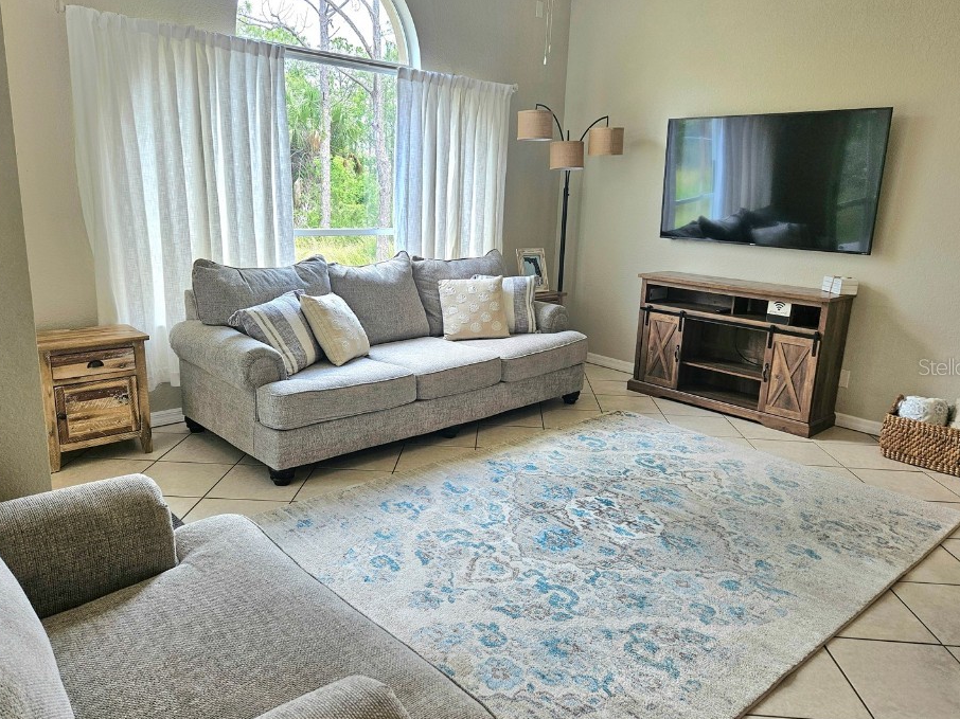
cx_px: 476
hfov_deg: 67.3
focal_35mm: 26
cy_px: 366
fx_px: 721
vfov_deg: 53.0
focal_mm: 5.4
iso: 50
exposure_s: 1/120
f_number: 1.8
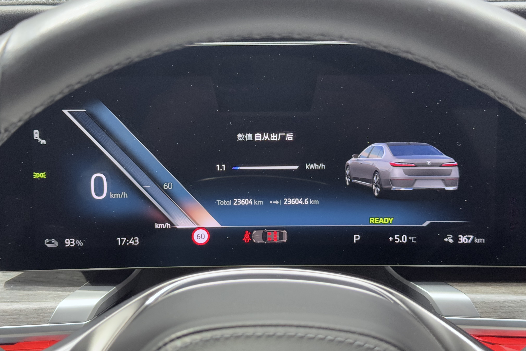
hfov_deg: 39.6
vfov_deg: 27.0
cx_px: 263
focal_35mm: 50
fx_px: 730
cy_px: 172
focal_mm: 6.76
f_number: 1.78
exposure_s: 1/41
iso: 250
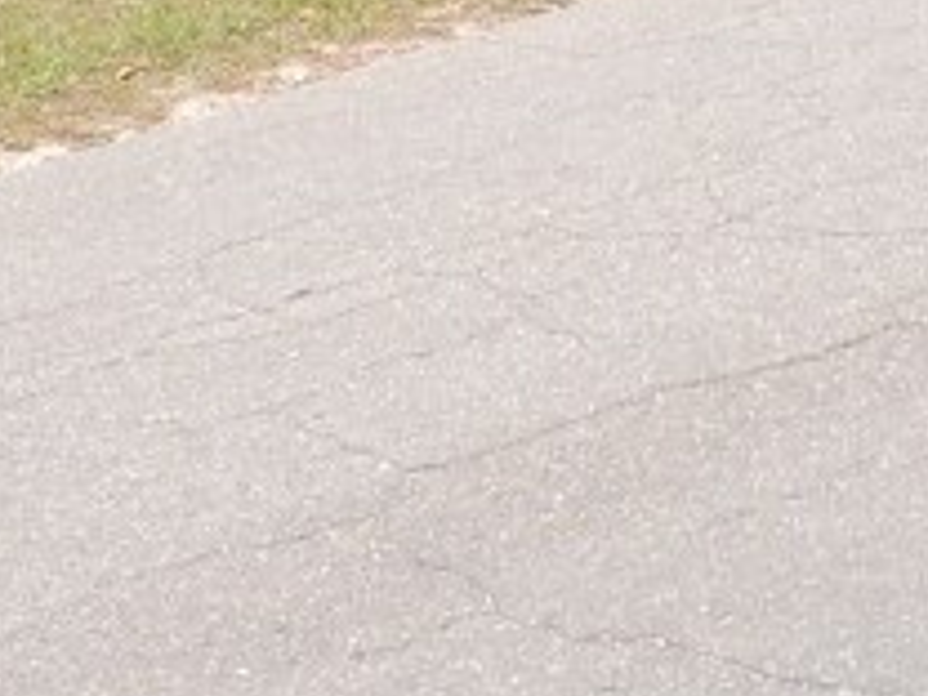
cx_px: 1089
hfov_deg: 16.1
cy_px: -874
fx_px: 3163
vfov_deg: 10.9
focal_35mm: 118
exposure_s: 1/800
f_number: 3
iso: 100
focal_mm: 4.3
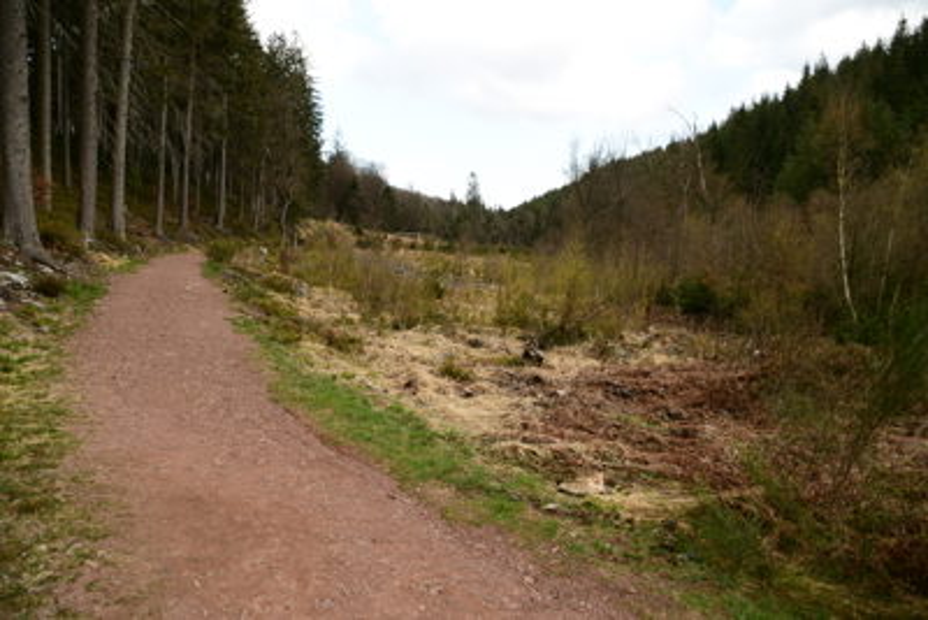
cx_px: 464
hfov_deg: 73.7
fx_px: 619
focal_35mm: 24
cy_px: 310
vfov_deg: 53.2
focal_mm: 16
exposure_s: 1/200
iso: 100
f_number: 4
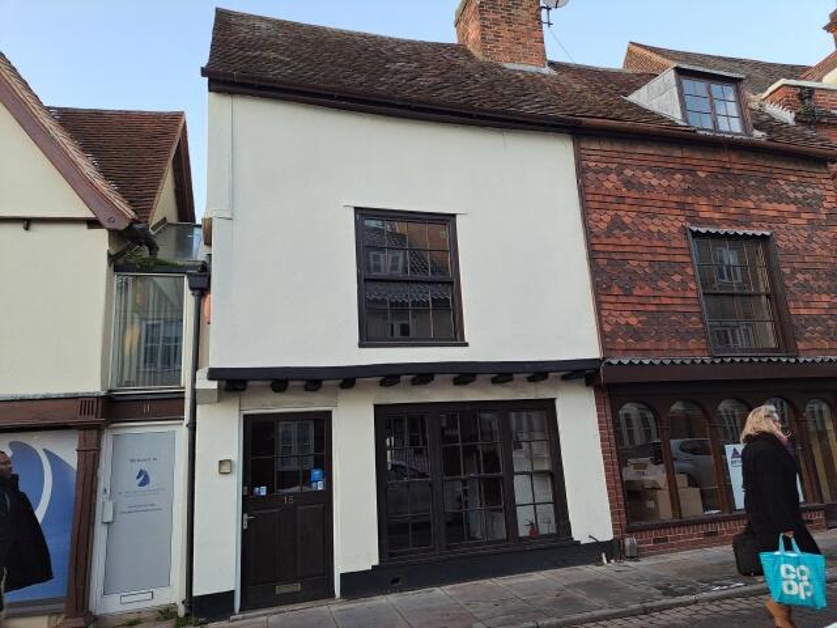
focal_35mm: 24
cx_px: 418
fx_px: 580
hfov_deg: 71.6
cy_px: 314
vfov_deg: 56.8
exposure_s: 1/156
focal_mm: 5.23
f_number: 1.8
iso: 50
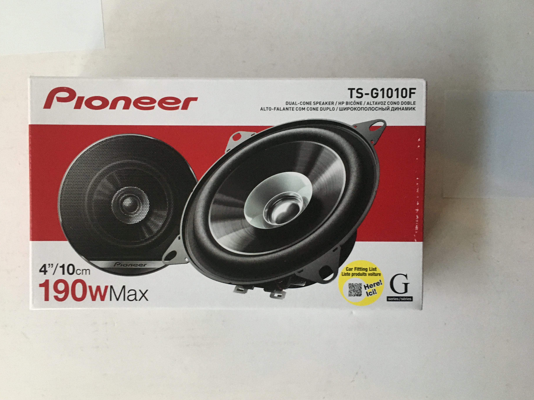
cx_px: 247
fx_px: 494
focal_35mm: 32
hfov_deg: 56.7
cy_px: 213
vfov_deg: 44.1
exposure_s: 1/25
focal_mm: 4.15
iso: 200
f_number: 2.2
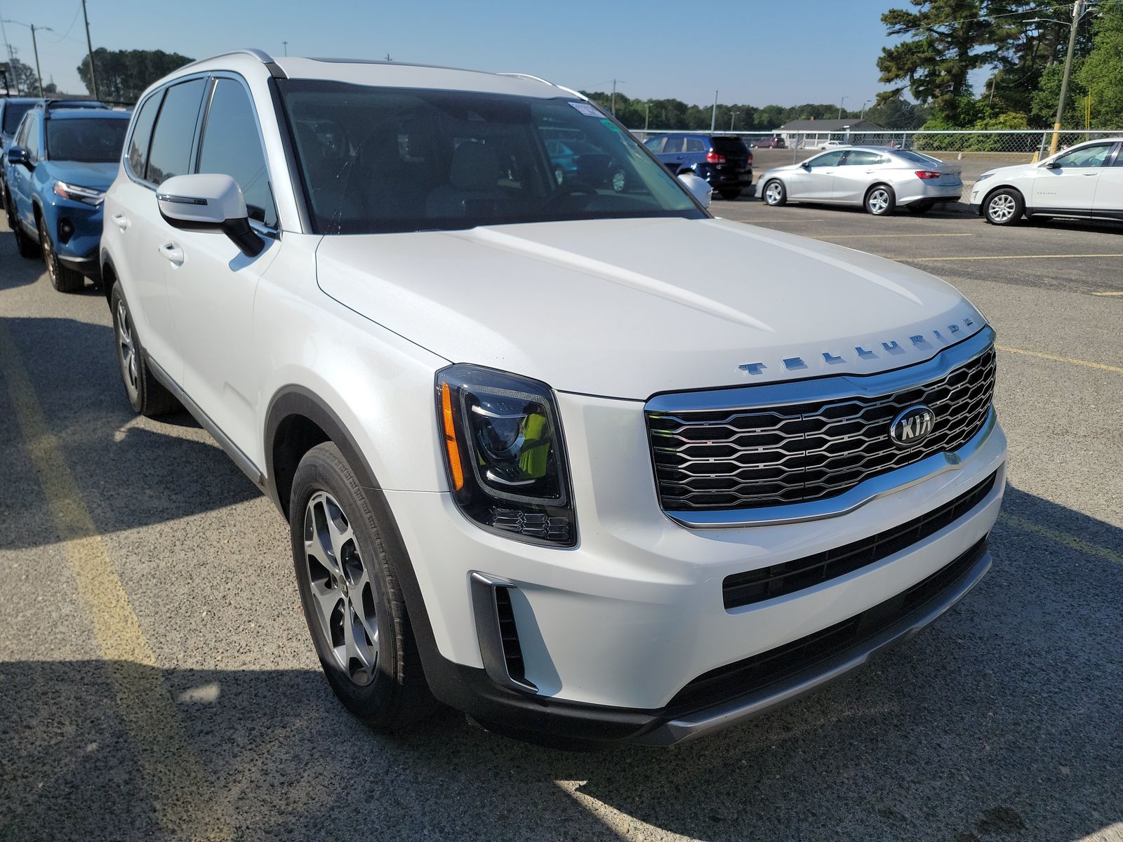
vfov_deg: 56.8
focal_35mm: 24
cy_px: 421
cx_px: 562
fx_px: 779
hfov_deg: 71.6
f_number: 1.8
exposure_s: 1/1402
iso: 50
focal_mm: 6.7
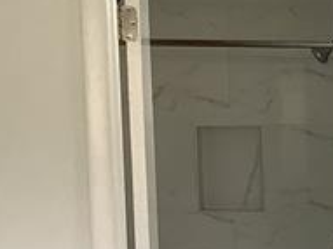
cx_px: 579
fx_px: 1250
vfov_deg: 11.2
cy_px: 291
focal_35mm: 130
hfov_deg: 13.7
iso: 64
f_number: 2.4
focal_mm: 3.3
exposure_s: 1/60
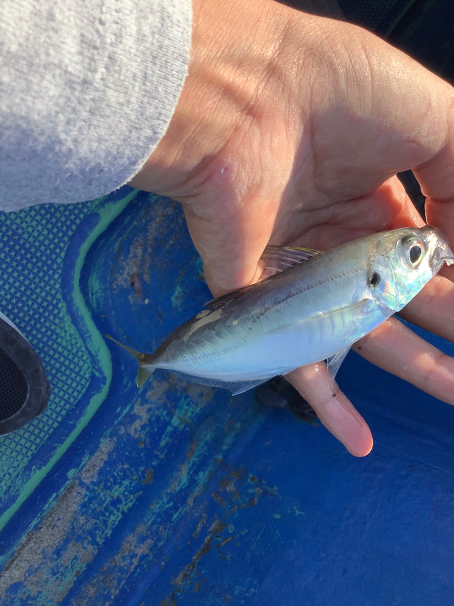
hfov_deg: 44.2
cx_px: 229
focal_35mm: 32
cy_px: 312
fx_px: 560
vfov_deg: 56.8
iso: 25
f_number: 2.4
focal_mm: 3.3
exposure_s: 1/416
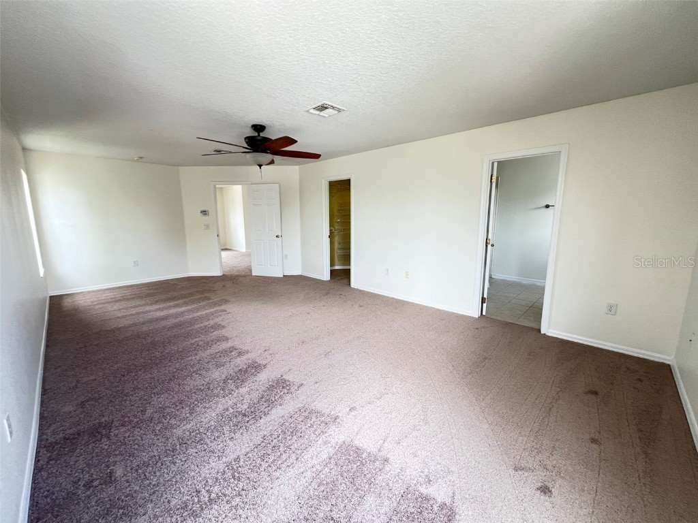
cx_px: 349
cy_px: 262
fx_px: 262
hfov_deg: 106.2
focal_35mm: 13
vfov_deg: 89.9
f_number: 1.8
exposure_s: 1/99
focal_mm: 1.57
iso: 160
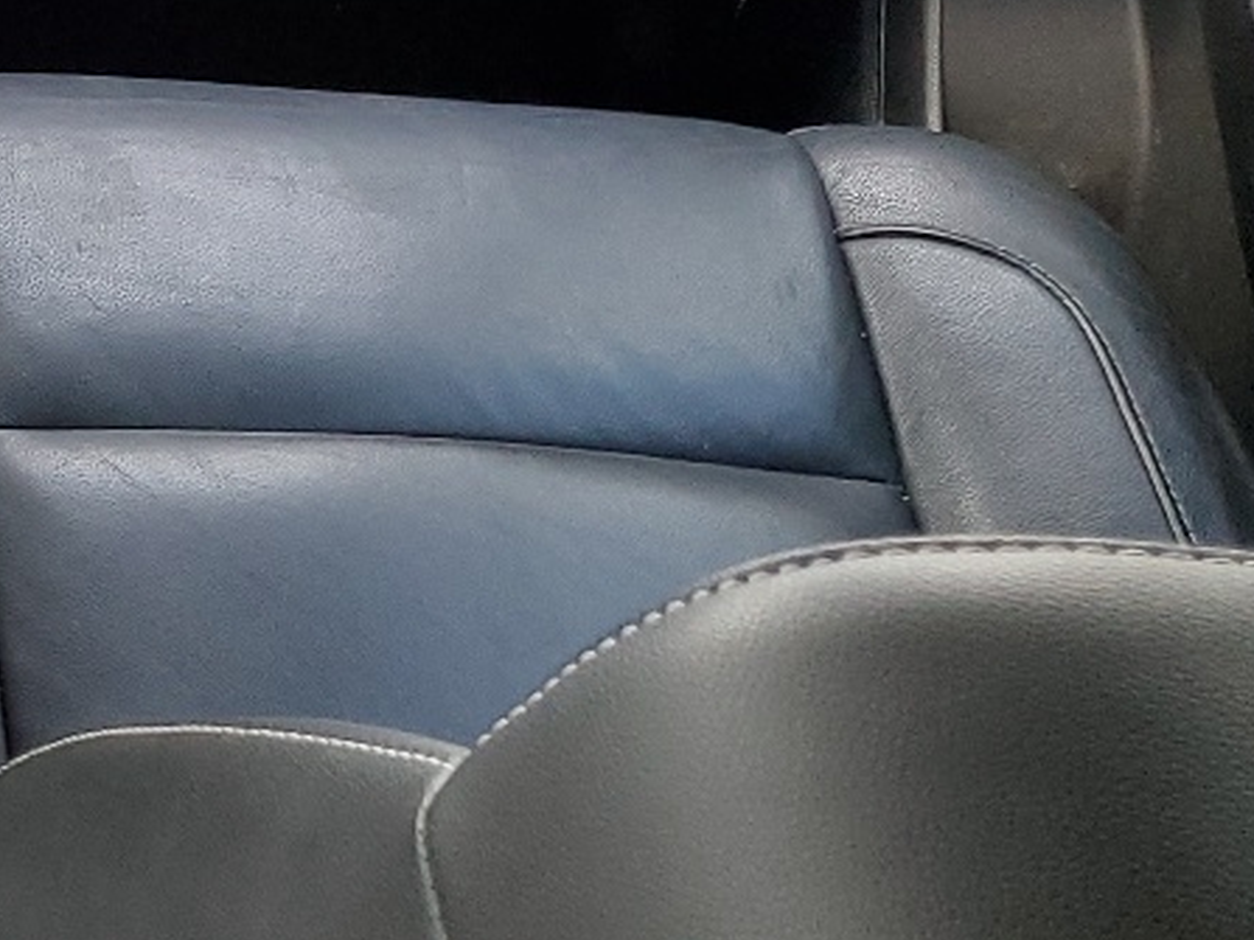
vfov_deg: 15.2
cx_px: -971
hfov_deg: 17.4
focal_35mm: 93
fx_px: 3368
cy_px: -255
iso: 73
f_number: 1.5
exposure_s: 1/120
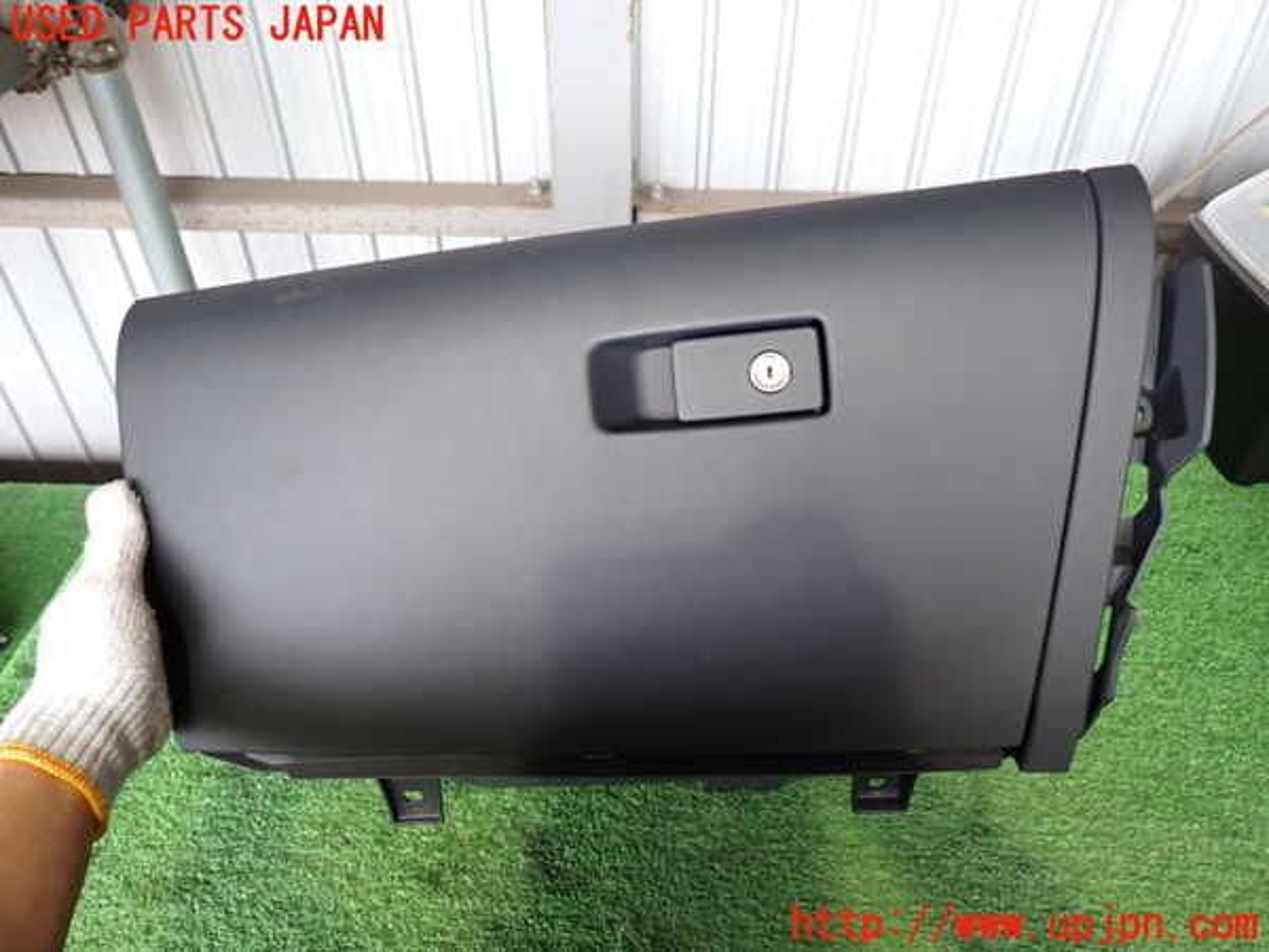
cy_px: 476
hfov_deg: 69.4
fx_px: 916
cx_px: 634
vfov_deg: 54.9
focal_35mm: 25
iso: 250
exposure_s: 1/30
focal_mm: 4.5
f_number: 2
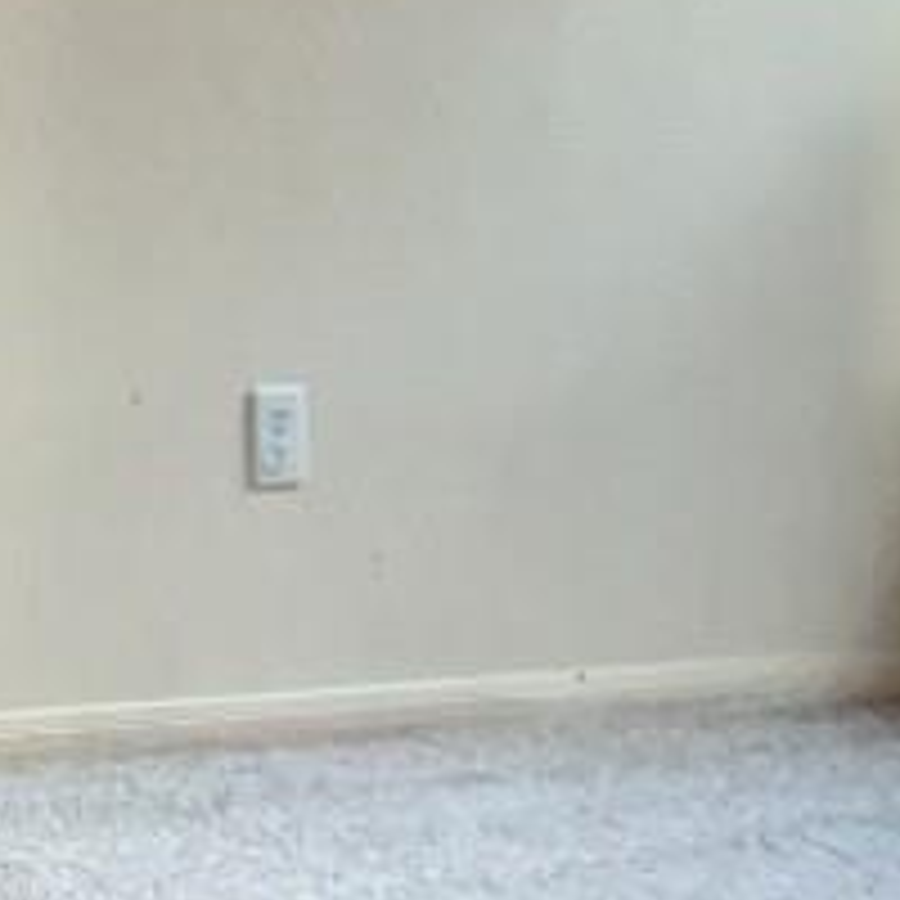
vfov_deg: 13.9
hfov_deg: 12.7
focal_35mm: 122
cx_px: -819
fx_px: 3589
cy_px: -135
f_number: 1.8
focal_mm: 3
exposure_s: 1/60
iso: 125
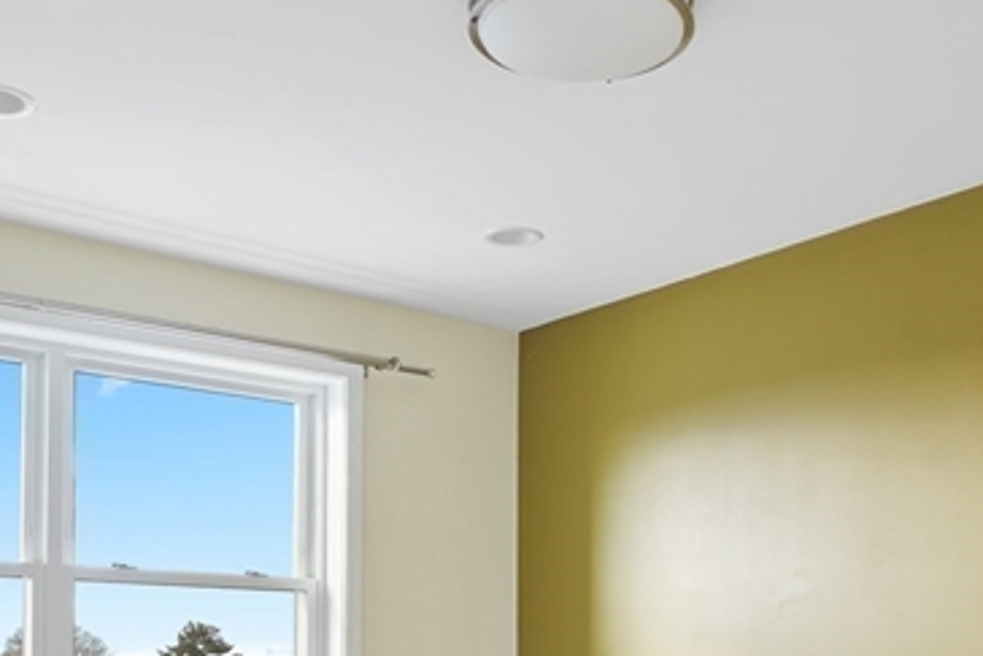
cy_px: 706
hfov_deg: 43.6
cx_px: 527
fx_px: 1229
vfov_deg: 27.6
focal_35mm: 45
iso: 125
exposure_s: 1/1.25
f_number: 9
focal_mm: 16
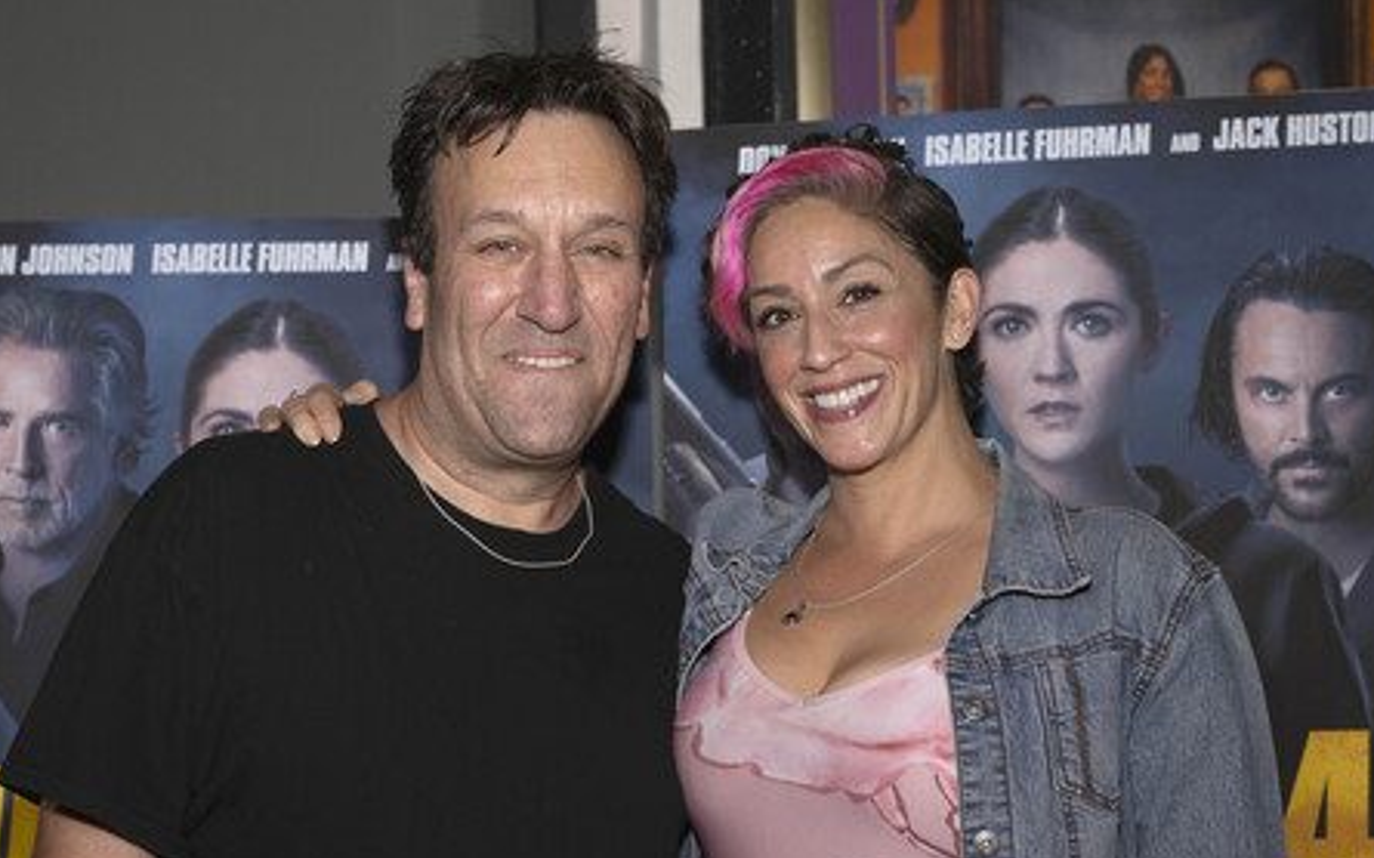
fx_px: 2434
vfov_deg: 20.0
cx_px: 684
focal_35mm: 65
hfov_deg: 31.5
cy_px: 451
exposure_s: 1/200
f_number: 5.6
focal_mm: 63
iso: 800
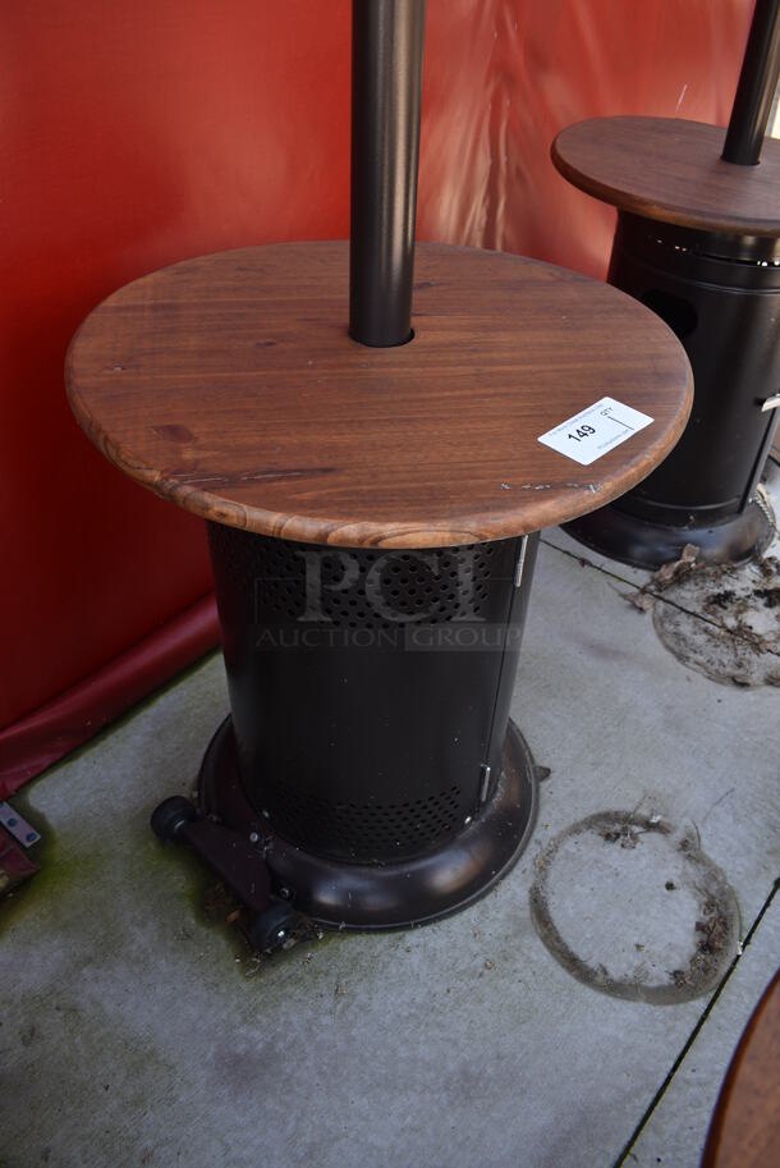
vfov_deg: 67.3
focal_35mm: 27
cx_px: 390
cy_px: 584
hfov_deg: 48.0
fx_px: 876
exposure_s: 1/125
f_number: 5.6
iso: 200
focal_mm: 18
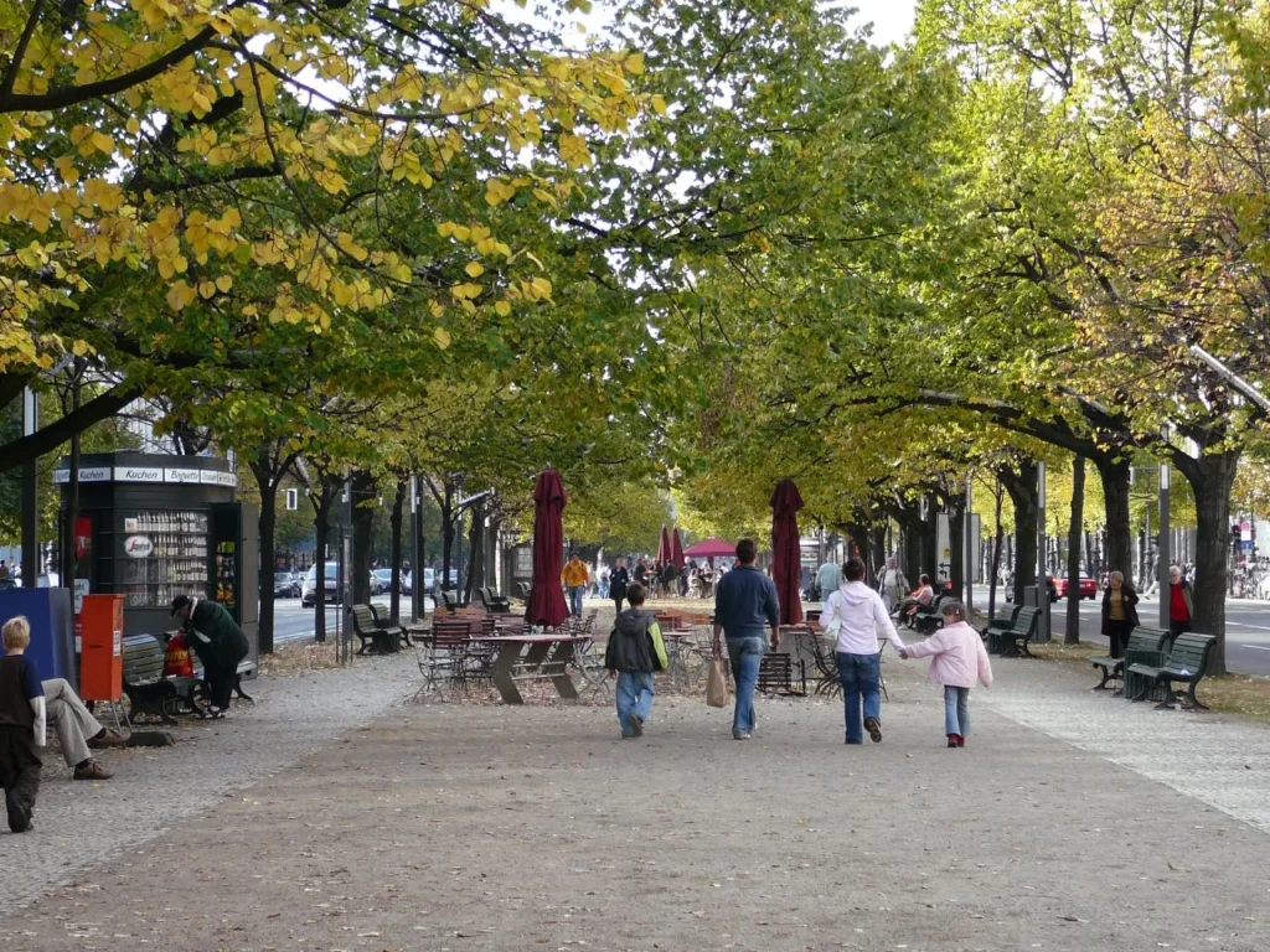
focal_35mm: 95
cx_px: 635
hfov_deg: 20.7
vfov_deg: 15.6
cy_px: 476
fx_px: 3485
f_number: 3.9
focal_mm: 14.1
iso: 80
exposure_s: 1/125
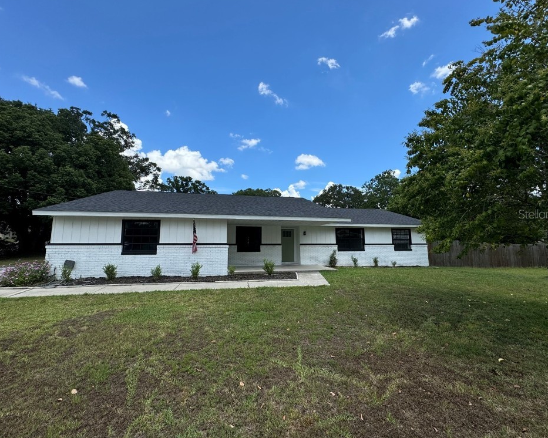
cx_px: 273
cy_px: 214
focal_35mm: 15
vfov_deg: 84.0
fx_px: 243
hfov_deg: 96.8
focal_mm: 2.22
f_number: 2.2
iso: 40
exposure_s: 1/1277
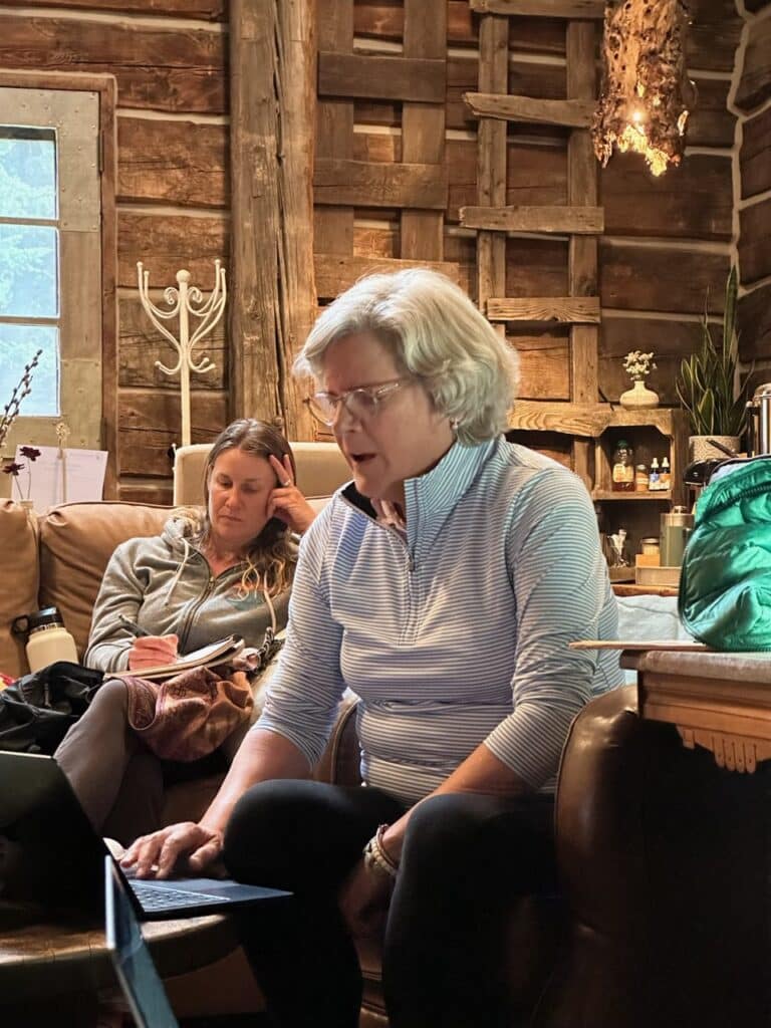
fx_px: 2287
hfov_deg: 19.1
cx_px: 386
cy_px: 514
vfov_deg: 25.3
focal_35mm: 77
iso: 2000
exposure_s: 1/30
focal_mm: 9
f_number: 2.8
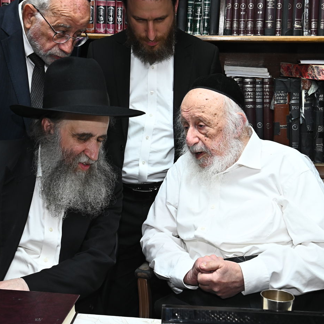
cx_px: 157
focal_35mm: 59
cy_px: 162
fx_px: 625
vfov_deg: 29.1
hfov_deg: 29.1
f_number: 10
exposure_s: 1/200
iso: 2000
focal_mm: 46
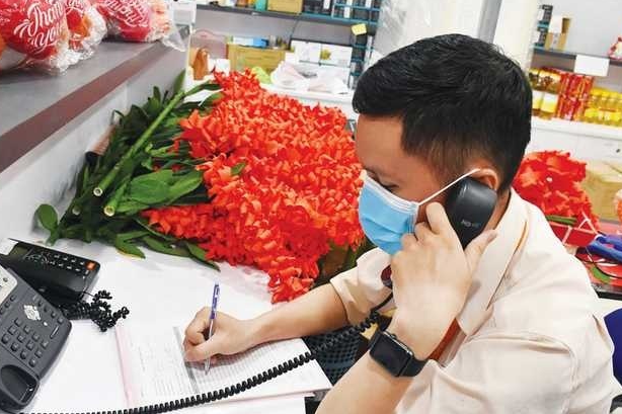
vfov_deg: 39.9
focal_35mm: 33
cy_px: 232
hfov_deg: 57.0
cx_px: 268
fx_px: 570
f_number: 5
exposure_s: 1/100
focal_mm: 18
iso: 800
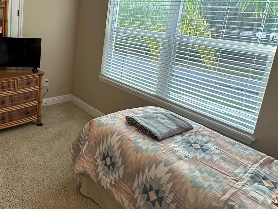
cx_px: 33
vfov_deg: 47.7
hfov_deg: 55.8
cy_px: 50
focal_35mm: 28
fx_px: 225
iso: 160
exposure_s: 1/120
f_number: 2.2
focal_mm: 2.22
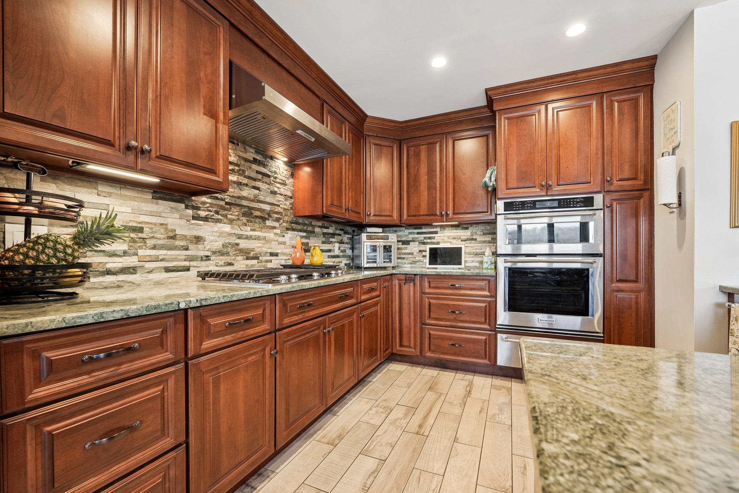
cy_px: 246
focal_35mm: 14
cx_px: 370
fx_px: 287
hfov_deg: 104.3
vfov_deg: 81.2
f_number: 8
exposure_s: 1/2.5
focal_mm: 14
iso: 125
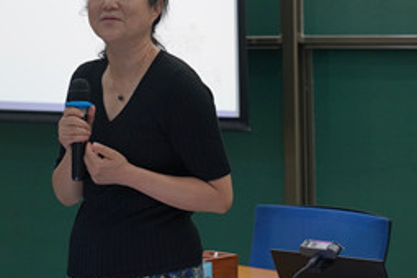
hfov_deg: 14.9
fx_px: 1587
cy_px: 63
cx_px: 131
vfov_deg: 10.0
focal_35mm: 137
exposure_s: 1/160
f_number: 4
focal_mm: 70
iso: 2500
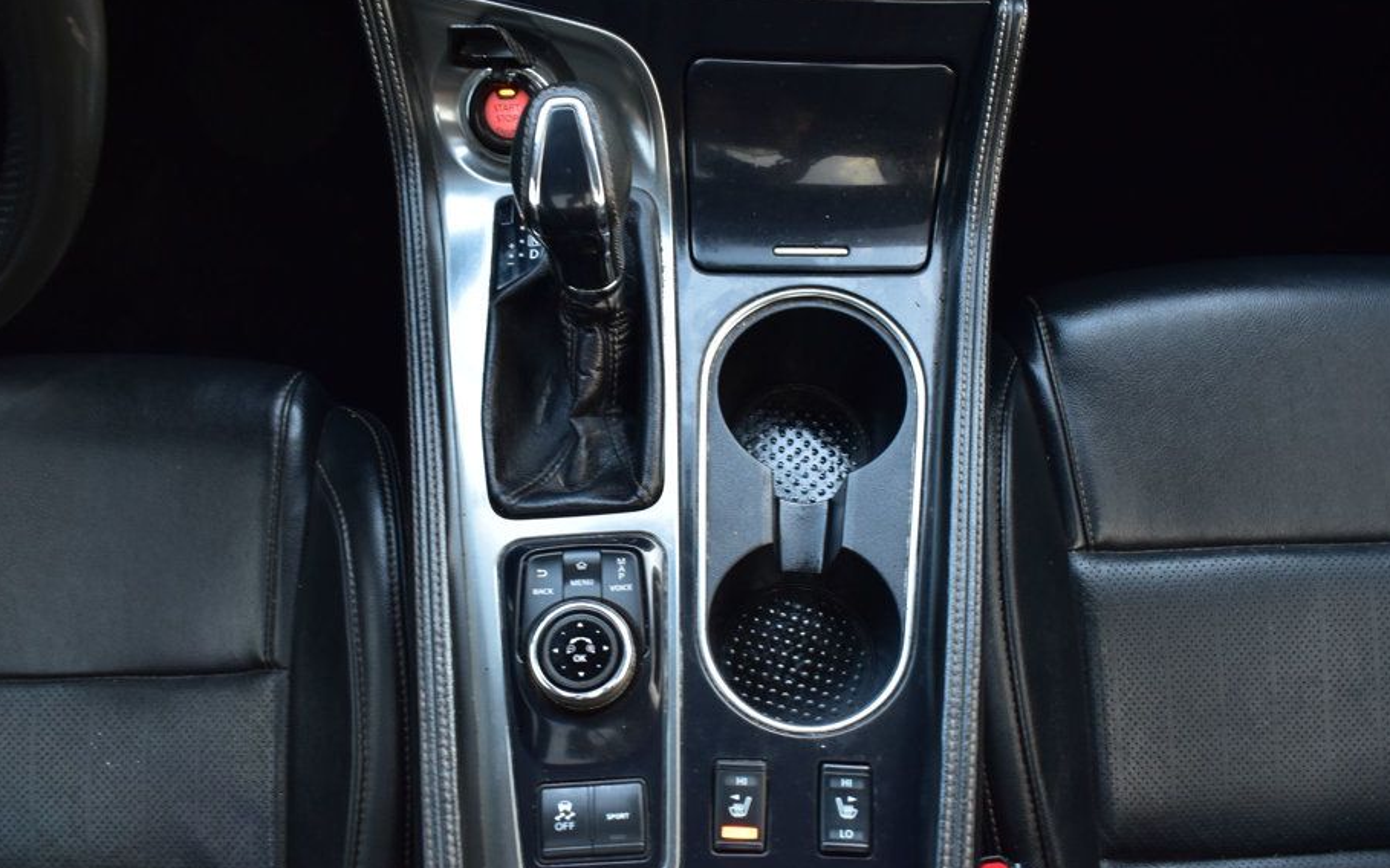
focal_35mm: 31
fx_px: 1174
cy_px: 465
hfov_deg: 61.2
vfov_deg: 40.6
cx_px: 700
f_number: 6.3
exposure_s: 1/15
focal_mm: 18
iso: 800
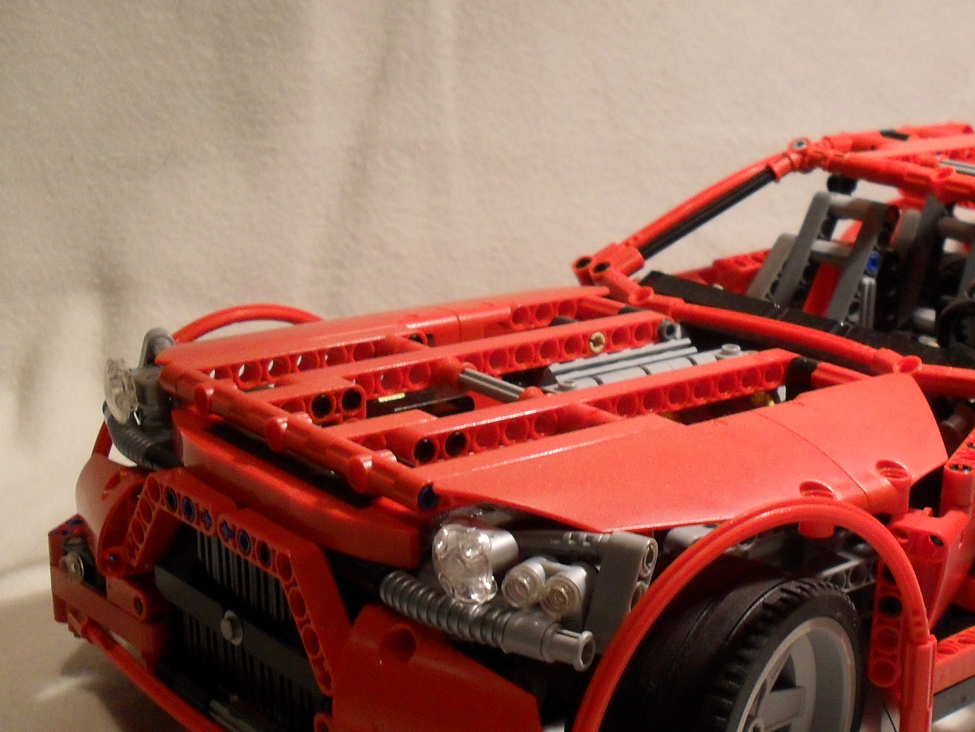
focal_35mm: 62
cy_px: 523
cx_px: 738
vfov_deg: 23.5
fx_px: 1747
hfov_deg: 30.6
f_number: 3.2
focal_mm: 6.3
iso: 200
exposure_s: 1/30
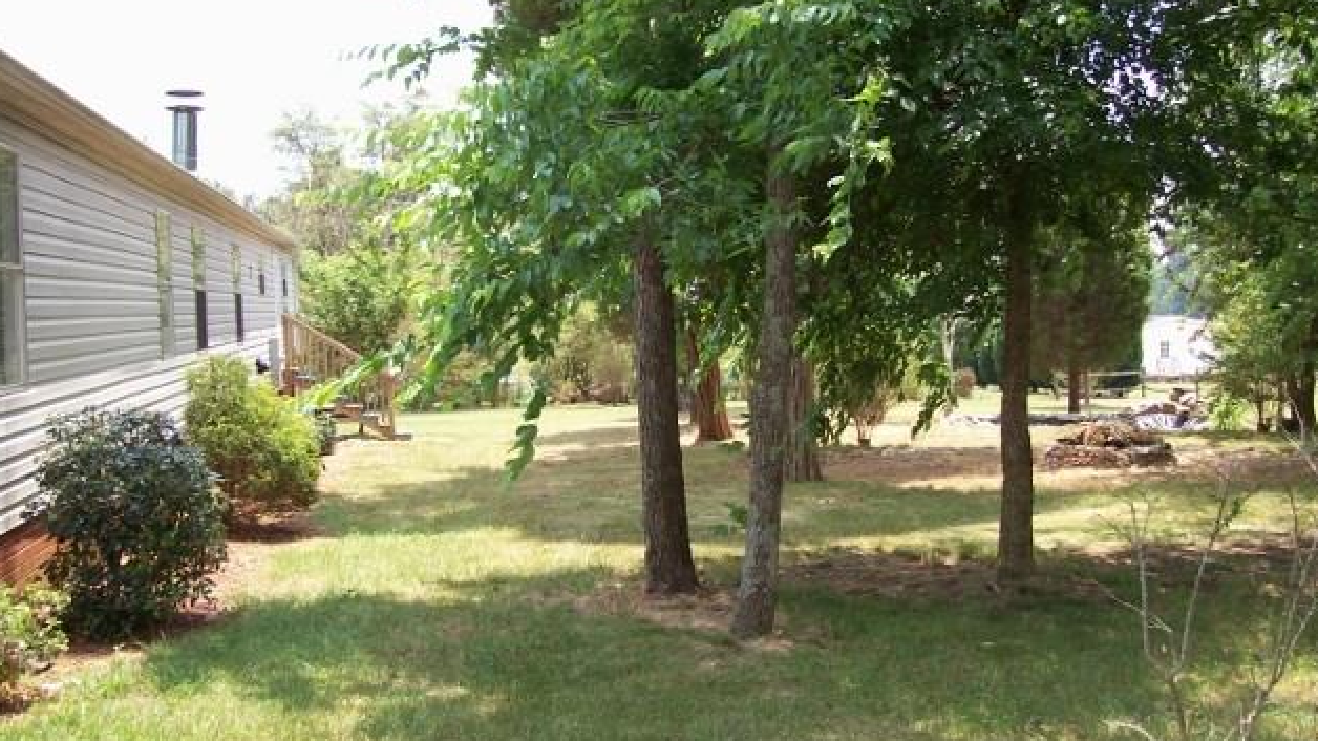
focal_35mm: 40
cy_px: 346
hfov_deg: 50.5
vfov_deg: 29.7
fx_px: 1398
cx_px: 661
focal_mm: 6
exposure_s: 1/413
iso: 80
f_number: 2.7
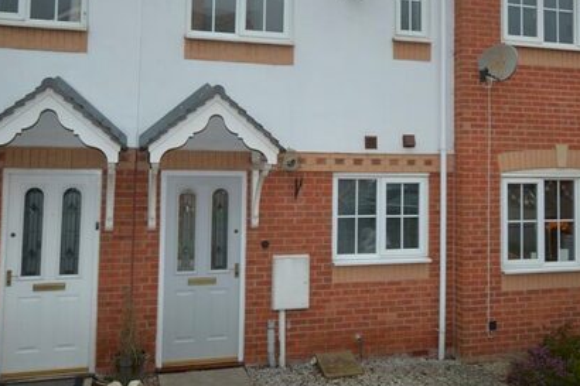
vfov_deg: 32.2
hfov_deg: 47.2
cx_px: 344
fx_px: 660
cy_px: 117
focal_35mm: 41
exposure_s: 1/320
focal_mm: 16
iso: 100
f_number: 3.5
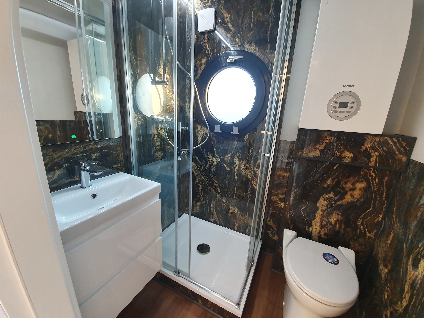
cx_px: 212
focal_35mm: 13
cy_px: 159
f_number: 2.2
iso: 320
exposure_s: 1/33
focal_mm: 1.8
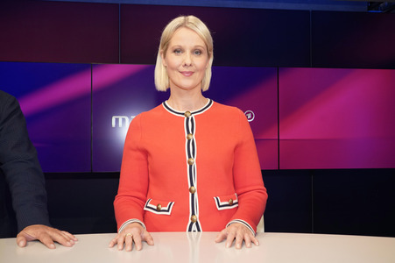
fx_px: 362
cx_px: 198
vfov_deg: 39.9
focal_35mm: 33
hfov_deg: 57.3
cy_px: 132
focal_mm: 33
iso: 2000
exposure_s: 1/125
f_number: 5.6
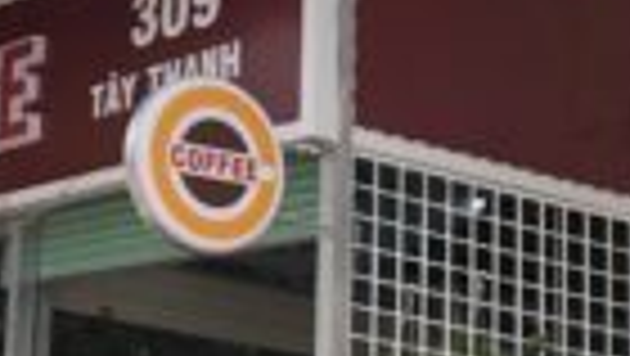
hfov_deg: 17.6
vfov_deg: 10.9
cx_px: -274
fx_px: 1856
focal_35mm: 111
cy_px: 232
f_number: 1.8
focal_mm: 4
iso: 20
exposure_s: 1/1548
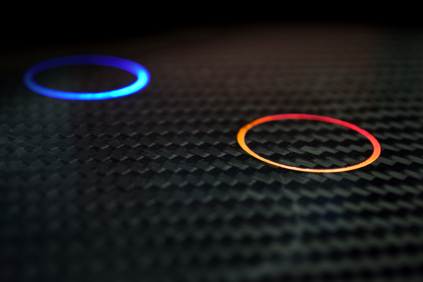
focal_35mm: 69
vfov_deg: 19.7
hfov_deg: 29.2
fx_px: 811
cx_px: 212
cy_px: 141
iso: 200
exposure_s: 1/8
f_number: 5.3
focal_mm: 46
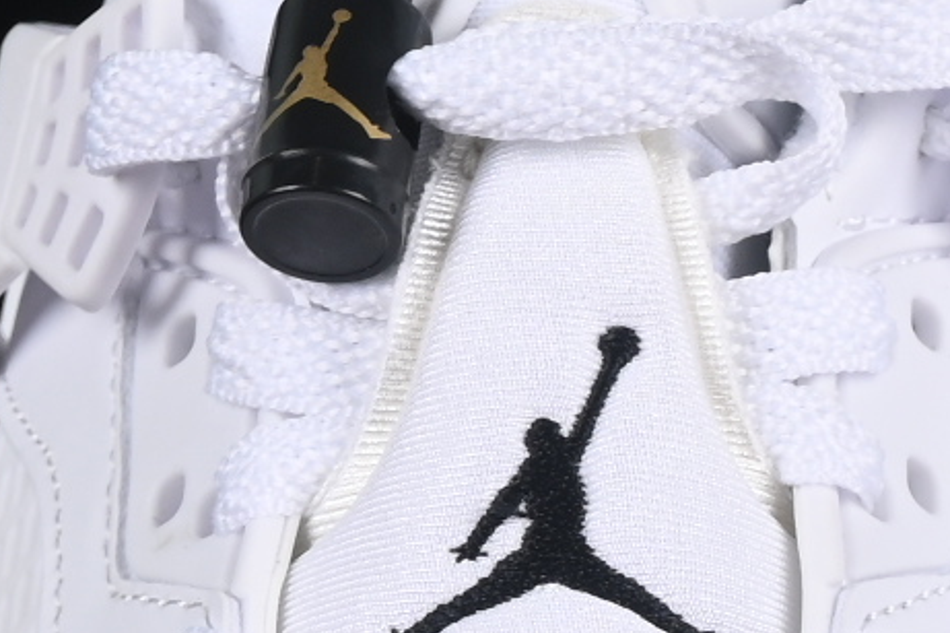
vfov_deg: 3.0
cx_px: 1061
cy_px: 1171
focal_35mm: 453
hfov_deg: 4.5
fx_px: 11949
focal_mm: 50
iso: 160
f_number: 8
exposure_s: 1/125
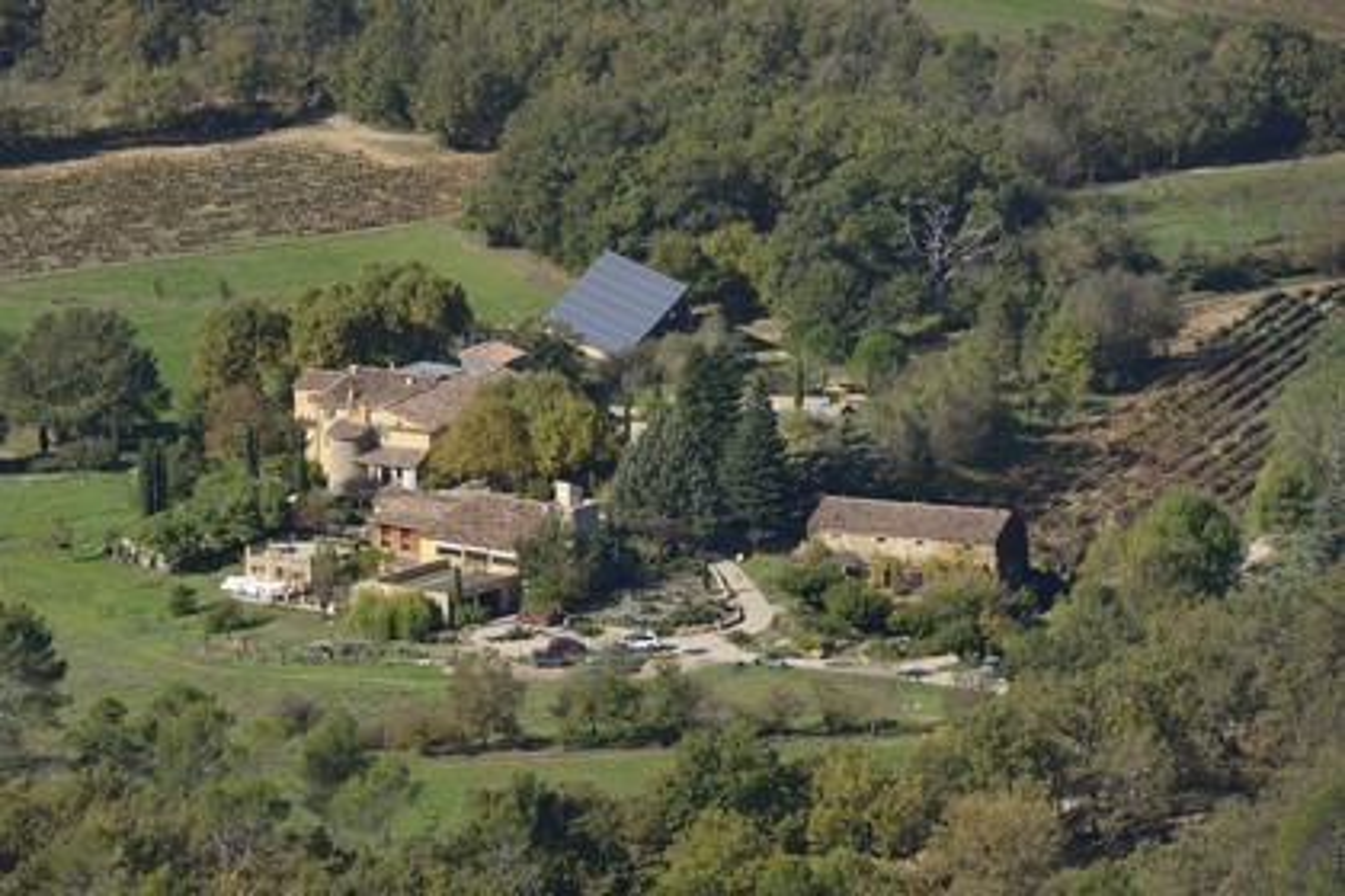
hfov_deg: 10.3
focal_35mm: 200
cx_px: 672
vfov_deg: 6.9
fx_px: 7472
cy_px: 448
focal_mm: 200
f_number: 8
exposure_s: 1/1250
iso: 800
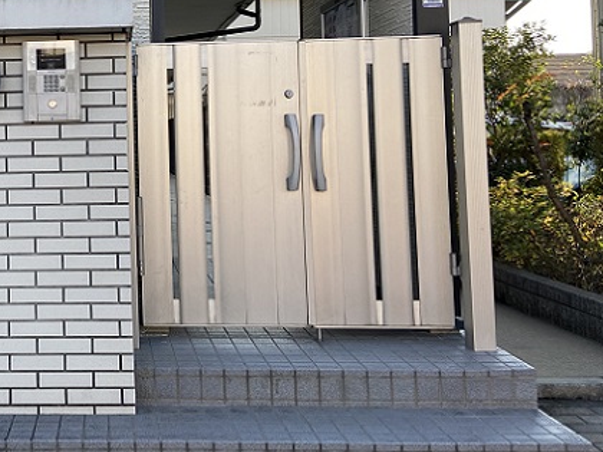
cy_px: 118
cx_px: 63
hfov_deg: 37.8
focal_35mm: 47
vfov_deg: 30.4
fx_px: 819
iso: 32
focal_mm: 4.25
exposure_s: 1/552
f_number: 1.8
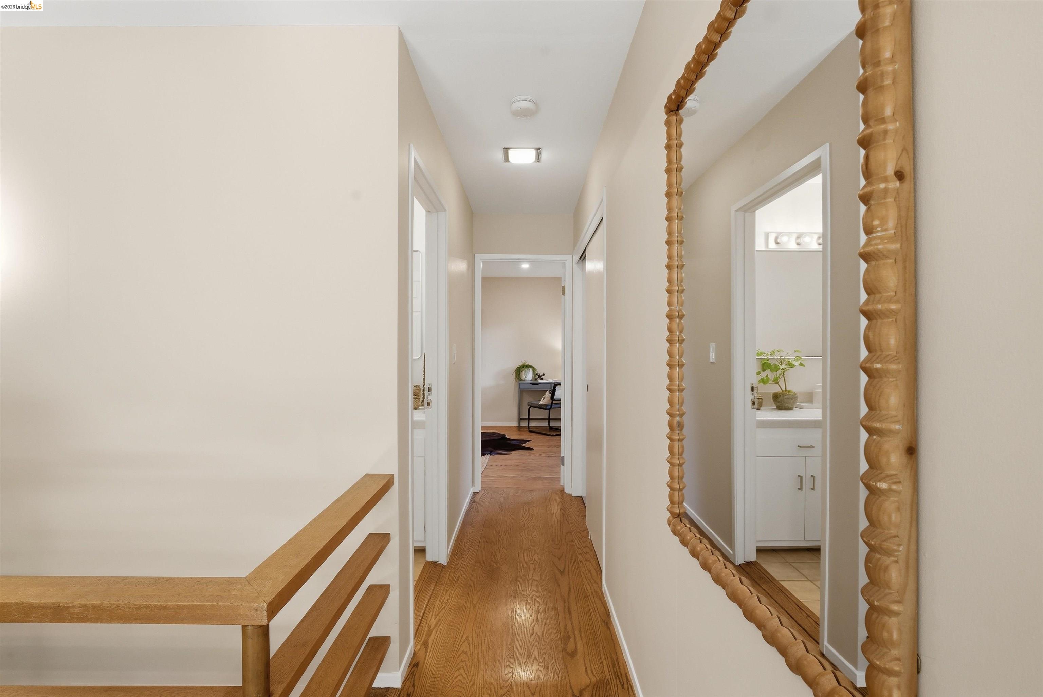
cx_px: 522
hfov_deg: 96.7
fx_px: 464
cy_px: 348
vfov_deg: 73.8
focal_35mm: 16
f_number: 10
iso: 400
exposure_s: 1/60
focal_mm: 16
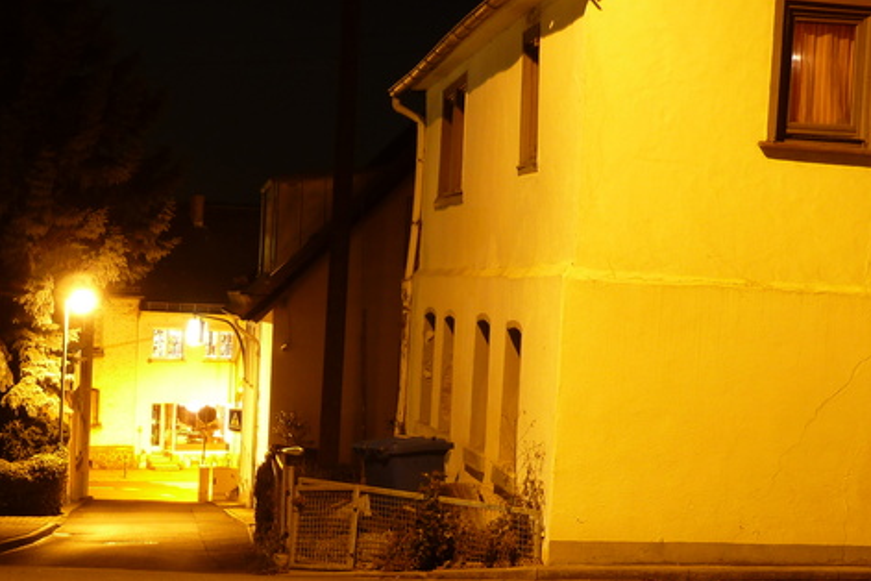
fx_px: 2032
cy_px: 487
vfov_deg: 16.1
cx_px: 198
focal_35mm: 84
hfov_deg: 23.9
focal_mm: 7.9
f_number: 3.8
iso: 80
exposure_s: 15
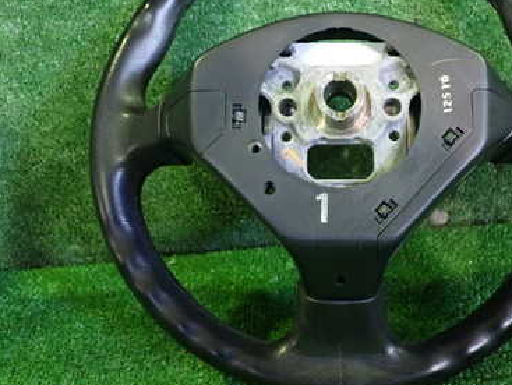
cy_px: 151
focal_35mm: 49
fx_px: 725
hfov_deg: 38.6
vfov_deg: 29.6
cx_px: 326
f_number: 2.3
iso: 800
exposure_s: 1/20
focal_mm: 5.4
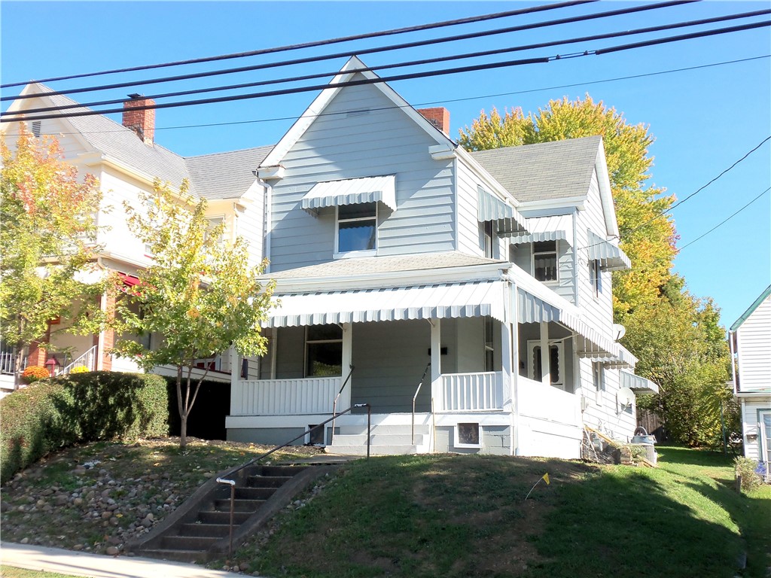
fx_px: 1069
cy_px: 289
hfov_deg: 39.7
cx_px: 386
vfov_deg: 30.3
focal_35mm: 48
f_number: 3.8
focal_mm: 8.7
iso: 64
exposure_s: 1/400
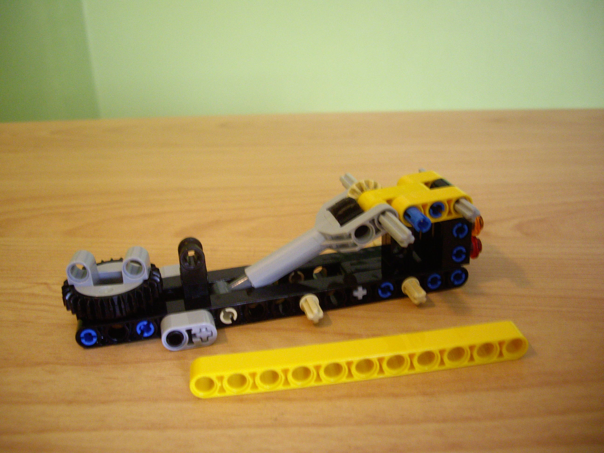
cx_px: 302
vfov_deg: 37.7
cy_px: 226
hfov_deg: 49.0
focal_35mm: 38
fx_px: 663
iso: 400
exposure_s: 1/20
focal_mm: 7.9
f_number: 2.8
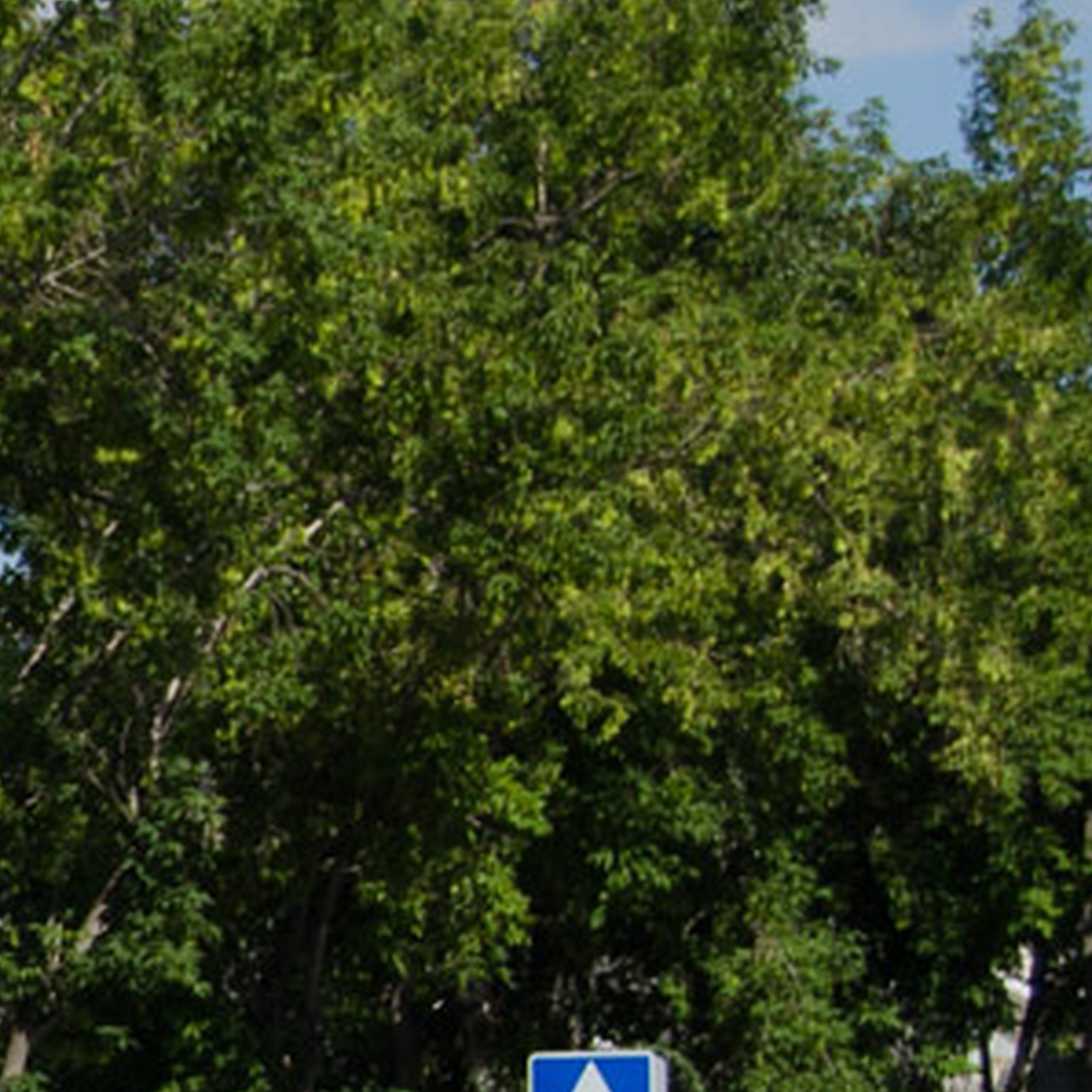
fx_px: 6960
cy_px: 1134
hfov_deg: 8.5
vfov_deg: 8.9
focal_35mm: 195
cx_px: -1015
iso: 160
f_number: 6.3
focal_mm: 38
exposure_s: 1/1000
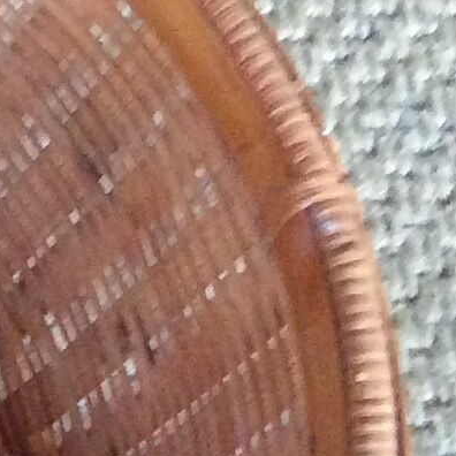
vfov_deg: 9.4
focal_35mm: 185
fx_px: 2757
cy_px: 330
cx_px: -798
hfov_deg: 8.3
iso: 250
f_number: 2.4
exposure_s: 1/25
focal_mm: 3.3
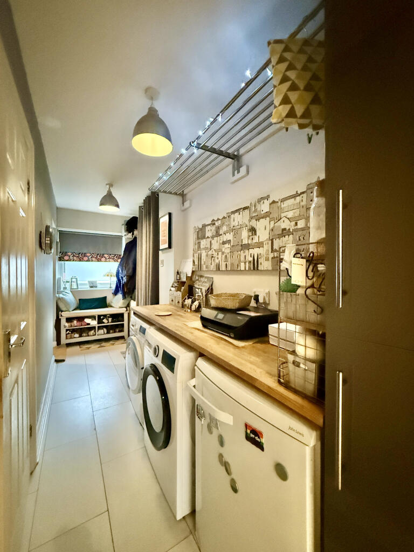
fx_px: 223
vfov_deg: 102.1
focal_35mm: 14
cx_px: 207
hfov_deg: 85.7
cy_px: 276
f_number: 2.2
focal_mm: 2.22
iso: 1600
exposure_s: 1/33
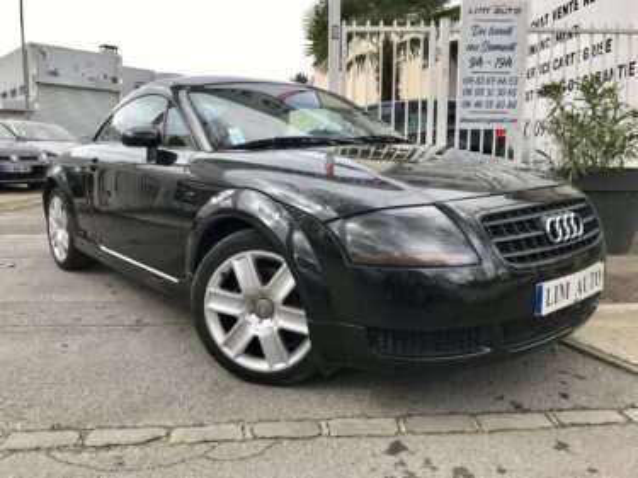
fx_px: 516
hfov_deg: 63.5
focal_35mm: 28
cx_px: 319
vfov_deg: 49.7
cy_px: 239
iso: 20
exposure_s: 1/474
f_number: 1.8
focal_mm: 3.99
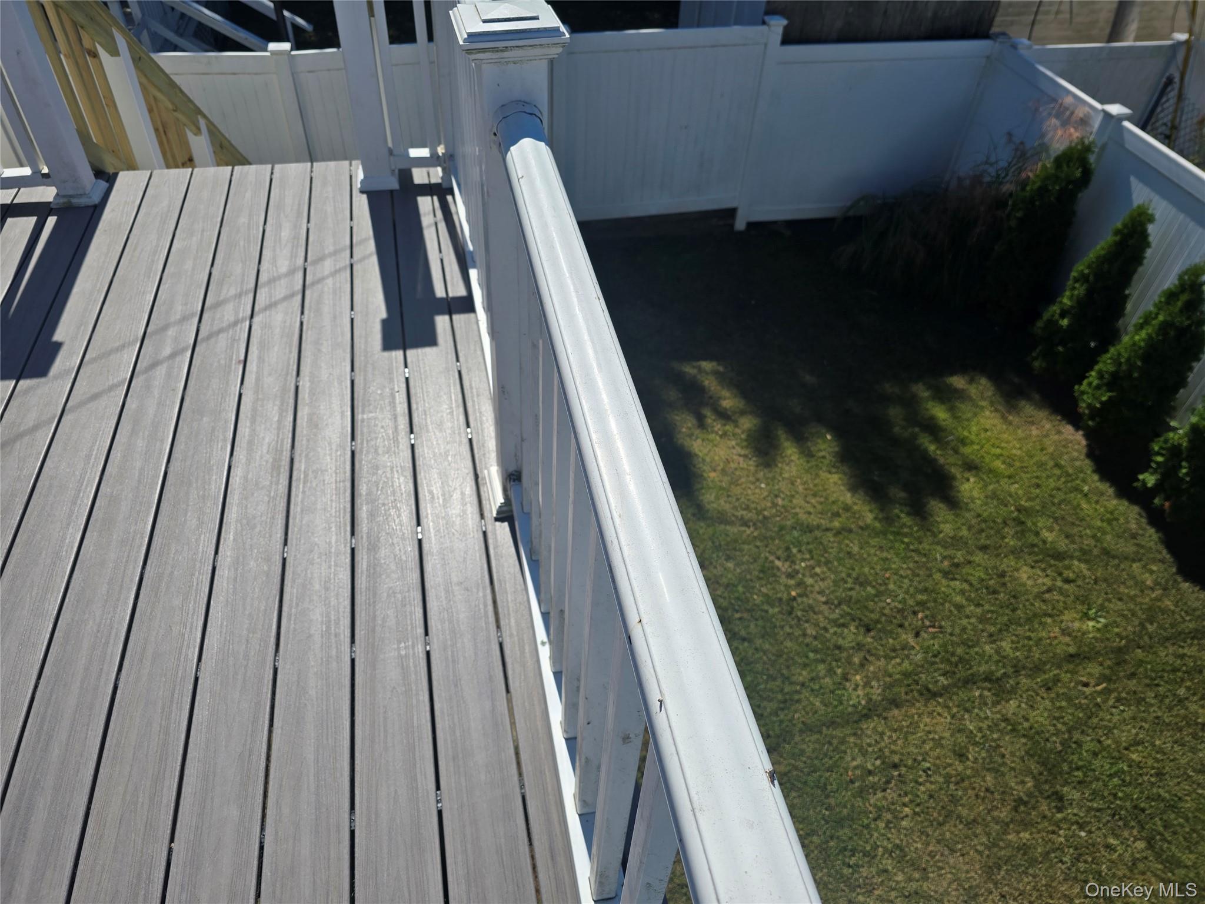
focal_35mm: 23
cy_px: 452
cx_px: 602
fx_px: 801
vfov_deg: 58.9
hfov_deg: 73.9
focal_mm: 6.3
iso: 12
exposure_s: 1/1610
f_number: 1.7
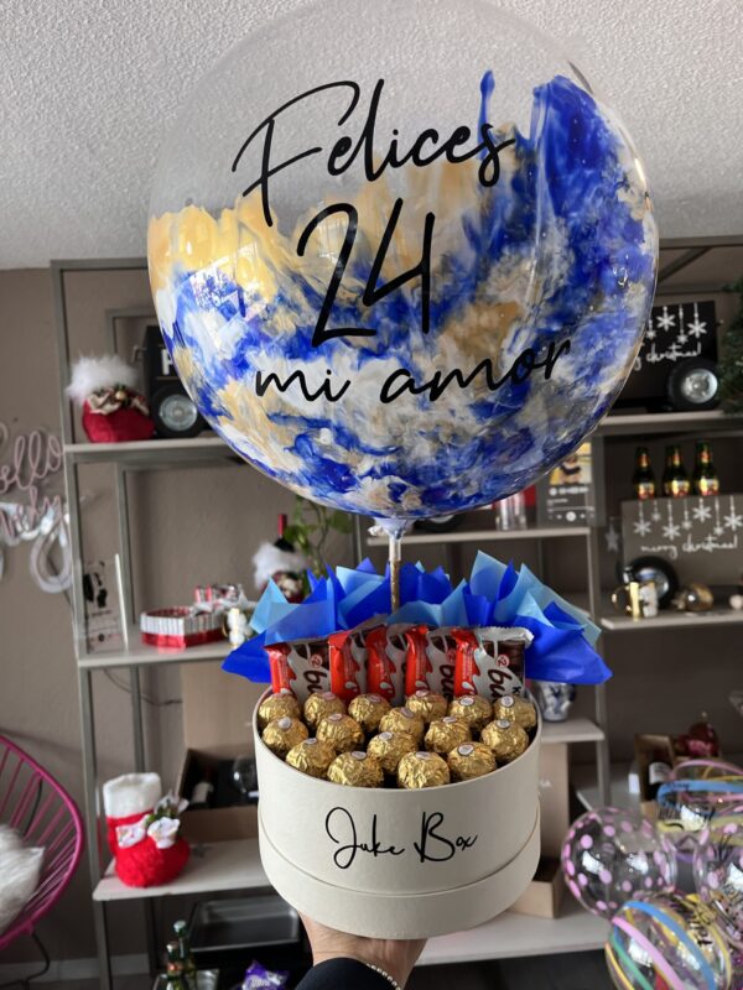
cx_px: 372
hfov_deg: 53.1
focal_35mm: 26
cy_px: 495
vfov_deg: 67.3
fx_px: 744
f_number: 1.6
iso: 125
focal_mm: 5.1
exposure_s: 1/120
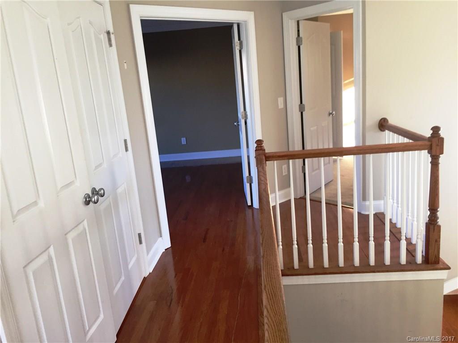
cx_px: 229
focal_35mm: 29
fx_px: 384
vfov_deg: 48.2
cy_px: 172
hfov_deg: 61.7
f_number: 2.2
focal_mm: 4.15
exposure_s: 1/30
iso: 50
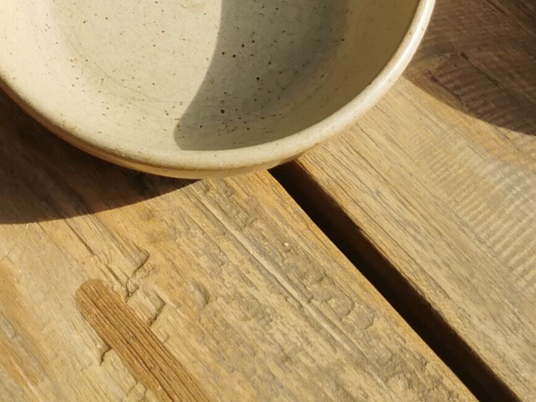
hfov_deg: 16.8
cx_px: -63
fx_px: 1750
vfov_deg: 11.6
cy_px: -437
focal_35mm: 113
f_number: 1.8
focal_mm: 5.58
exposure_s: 1/1387
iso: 50
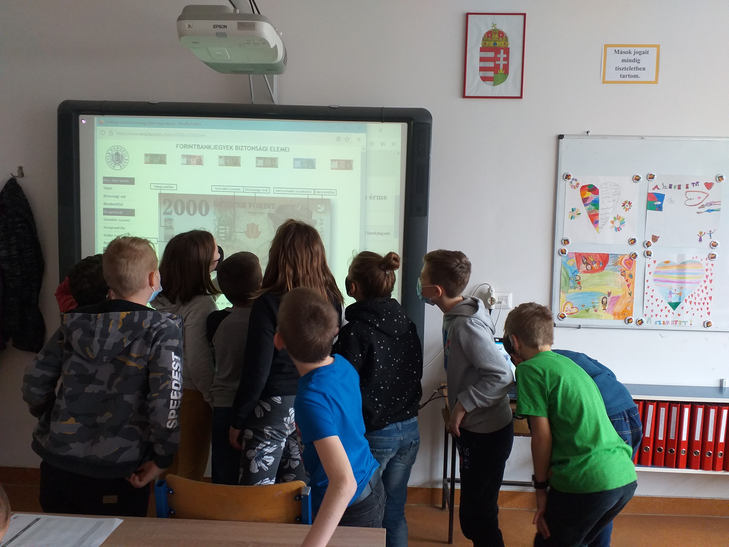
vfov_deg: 51.4
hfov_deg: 65.3
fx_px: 569
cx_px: 364
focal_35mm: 27
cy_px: 274
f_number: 1.9
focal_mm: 3.6
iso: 100
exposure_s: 1/50
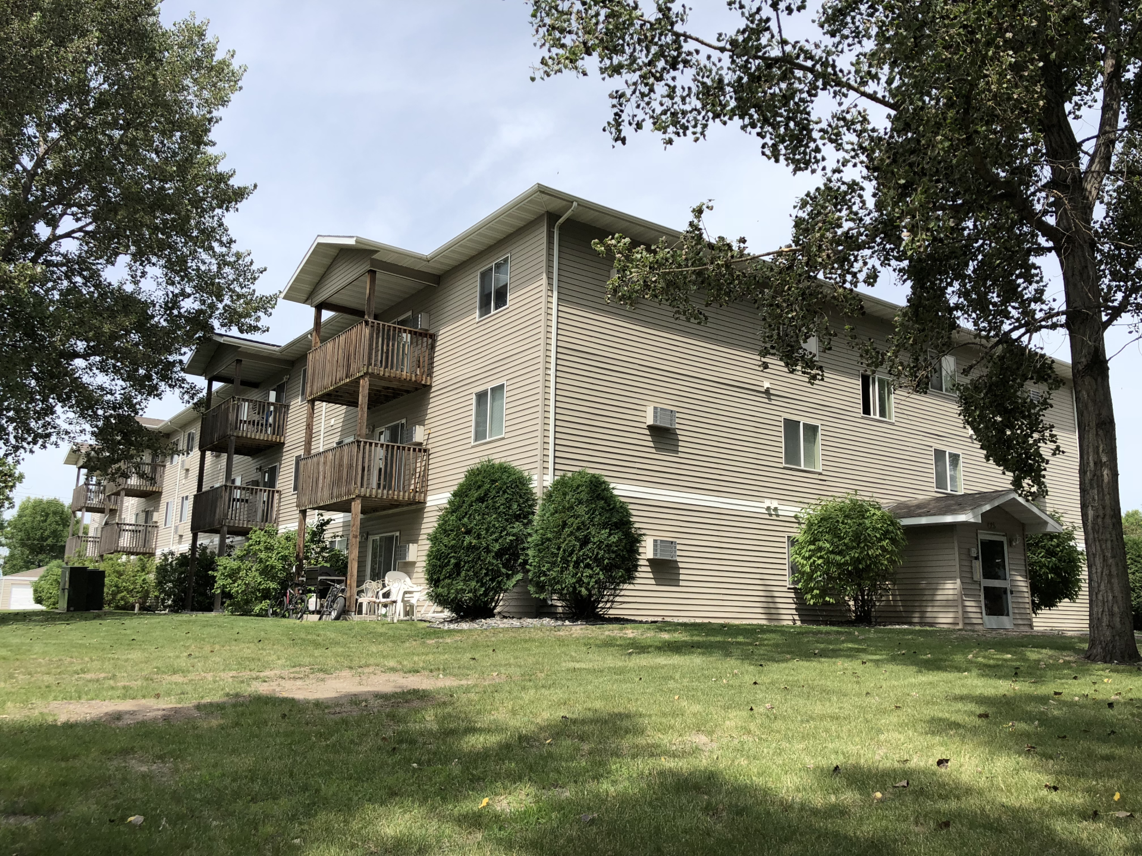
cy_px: 428
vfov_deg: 49.7
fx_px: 924
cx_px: 571
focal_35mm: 28
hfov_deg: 63.4
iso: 20
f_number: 1.8
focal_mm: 4
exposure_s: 1/1869
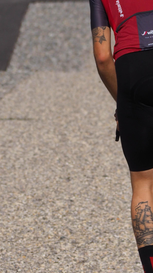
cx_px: 134
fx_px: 4587
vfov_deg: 3.4
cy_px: 160
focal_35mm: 636
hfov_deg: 1.9
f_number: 7.1
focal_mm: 140
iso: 500
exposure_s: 1/4000
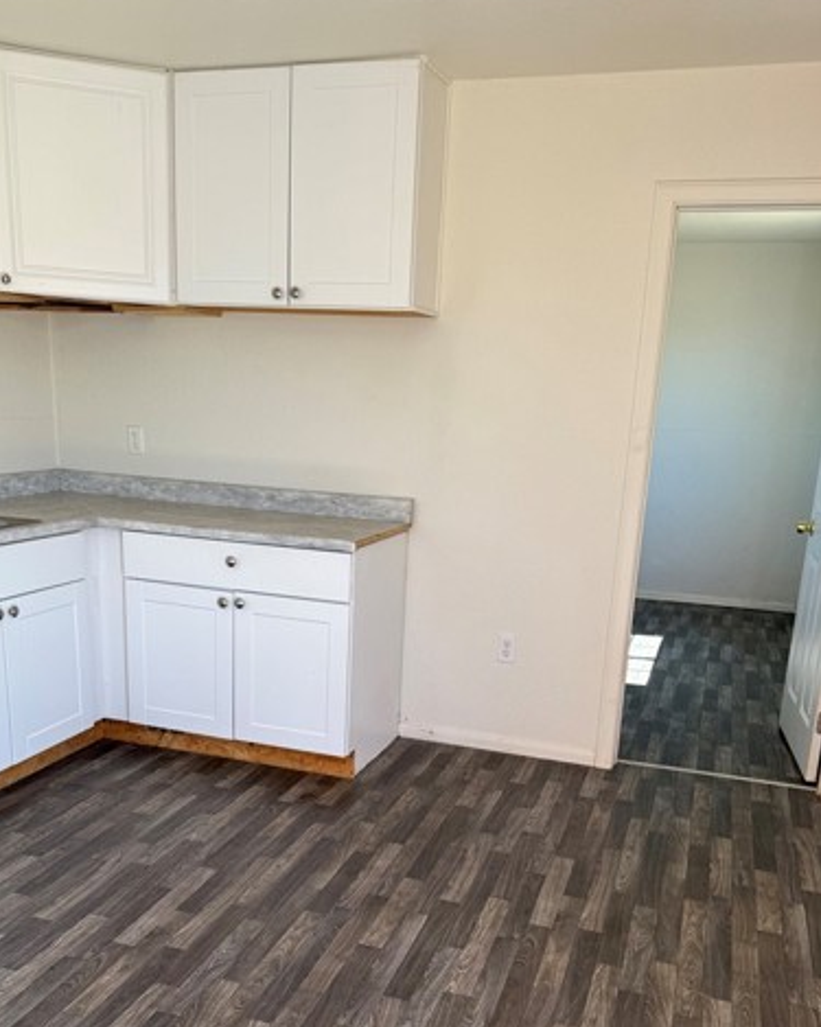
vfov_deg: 54.5
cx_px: 403
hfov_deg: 45.8
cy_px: 685
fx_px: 972
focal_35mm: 32
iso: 64
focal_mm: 6.76
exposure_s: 1/246
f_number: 1.78
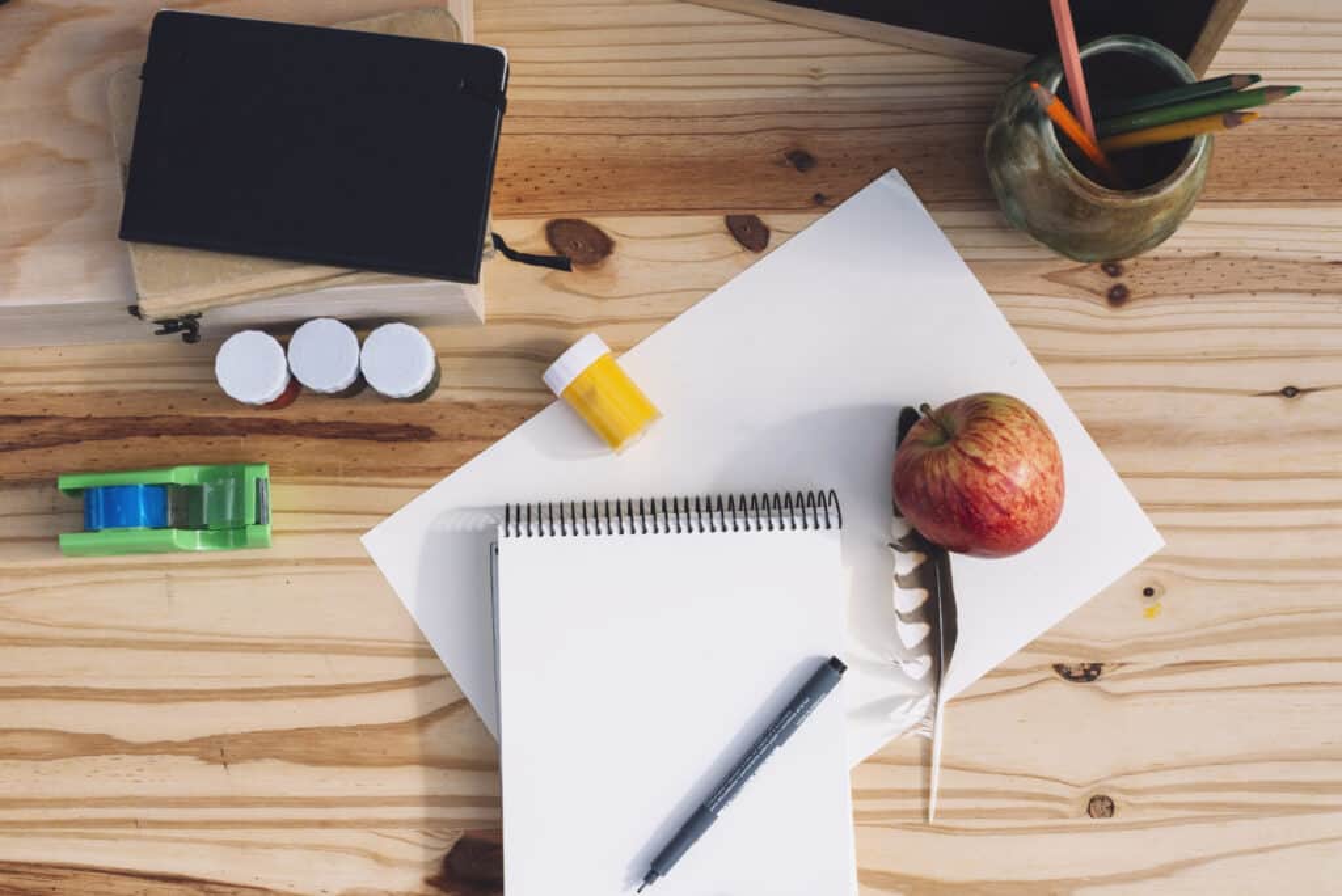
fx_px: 1865
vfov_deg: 27.0
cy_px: 448
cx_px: 671
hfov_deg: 39.6
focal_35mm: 50
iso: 320
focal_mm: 50
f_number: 10
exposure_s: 1/400
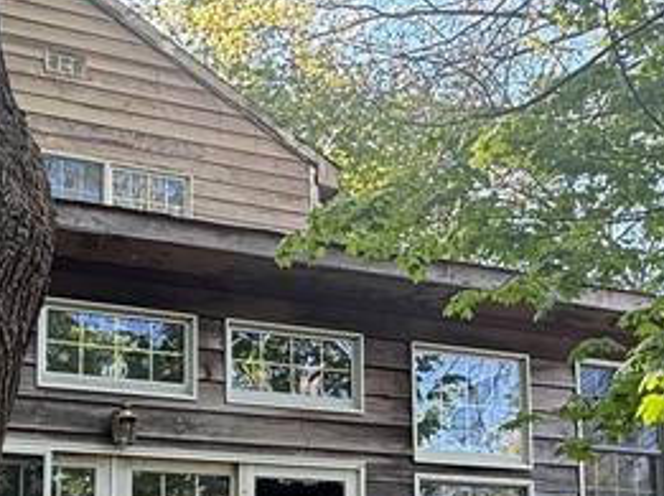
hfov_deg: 34.7
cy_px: 493
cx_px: 234
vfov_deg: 25.2
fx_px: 1054
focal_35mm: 55
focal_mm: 2.22
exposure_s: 1/99
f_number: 2.2
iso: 80
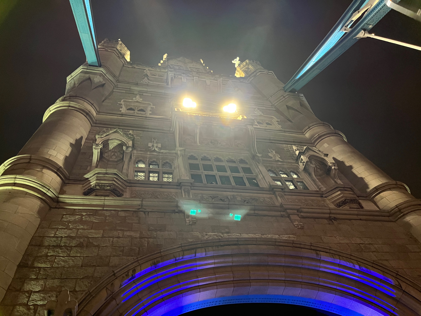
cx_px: 210
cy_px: 158
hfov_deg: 67.3
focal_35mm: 26
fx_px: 316
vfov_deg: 53.1
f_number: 1.6
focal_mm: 5.1
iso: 640
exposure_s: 1/36
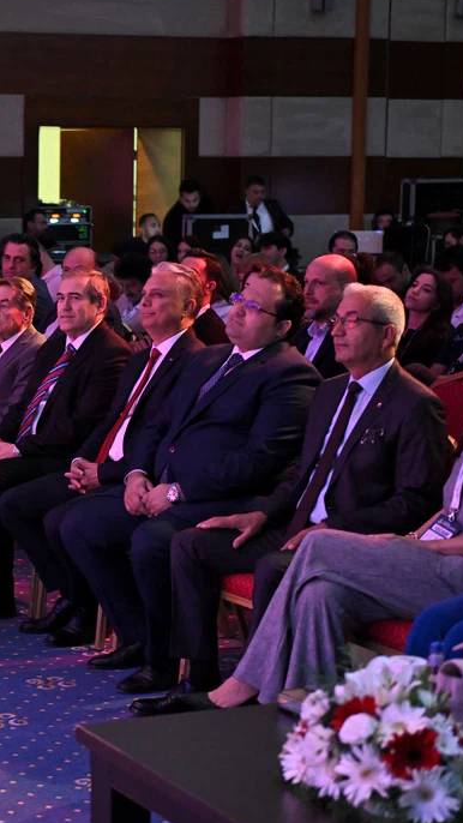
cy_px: 418
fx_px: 1877
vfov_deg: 24.7
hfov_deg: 13.6
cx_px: -116
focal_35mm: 86
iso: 2000
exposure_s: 1/125
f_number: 2.8
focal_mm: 44
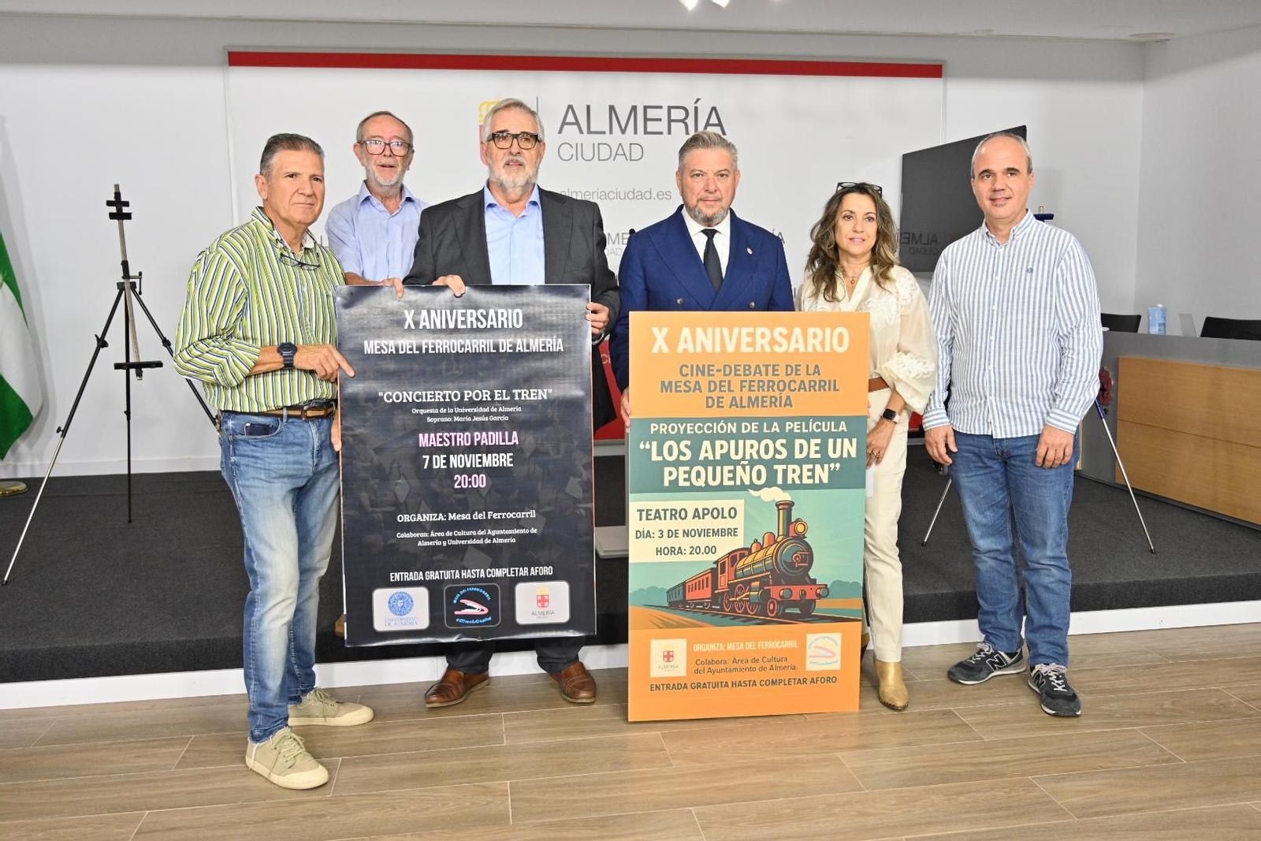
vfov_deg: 43.6
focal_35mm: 30
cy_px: 420
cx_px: 630
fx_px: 1051
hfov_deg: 61.9
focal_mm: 30
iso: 800
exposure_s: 1/160
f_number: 4
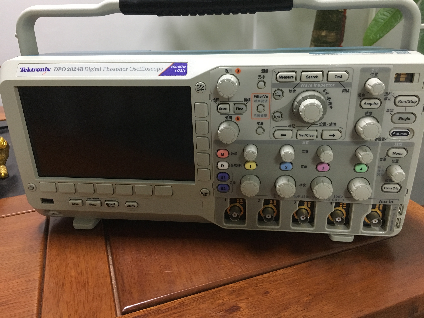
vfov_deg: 48.2
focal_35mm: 29
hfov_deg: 61.7
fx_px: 355
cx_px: 212
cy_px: 159
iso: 200
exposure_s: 1/25
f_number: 2.2
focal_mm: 4.15
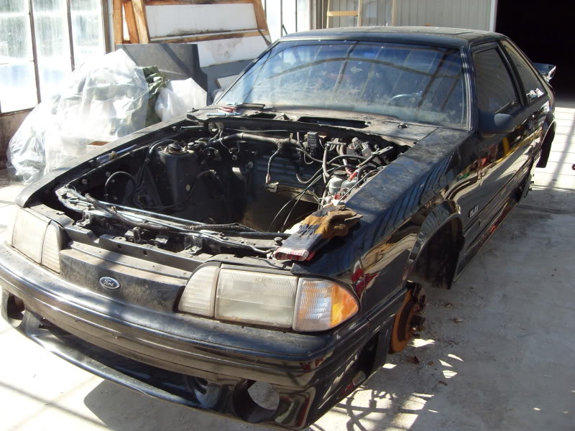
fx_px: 615
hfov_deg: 50.1
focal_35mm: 37
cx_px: 288
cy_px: 216
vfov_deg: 38.7
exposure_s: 1/90
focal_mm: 6.3
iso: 80
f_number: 7
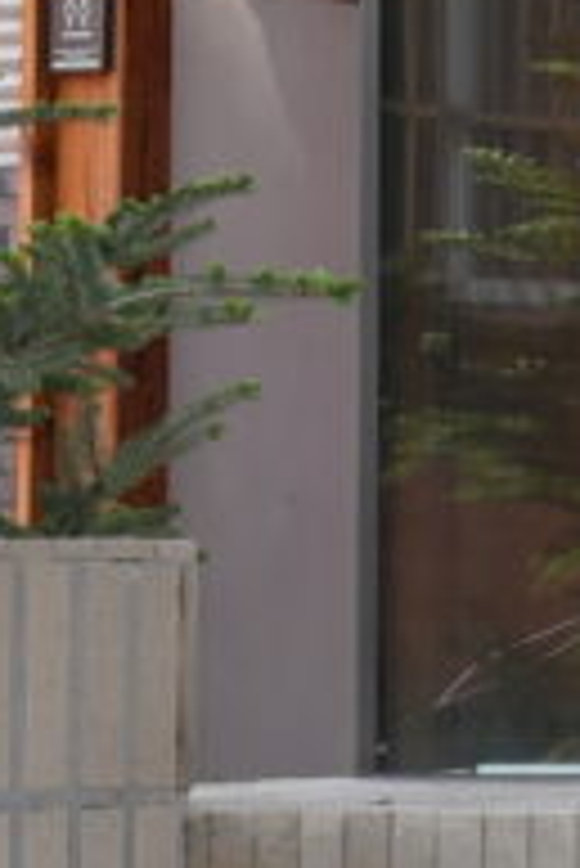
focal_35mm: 280
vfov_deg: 7.3
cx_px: 908
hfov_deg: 4.9
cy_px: -175
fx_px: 6754
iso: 160
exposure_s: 1/125
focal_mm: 47
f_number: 6.3
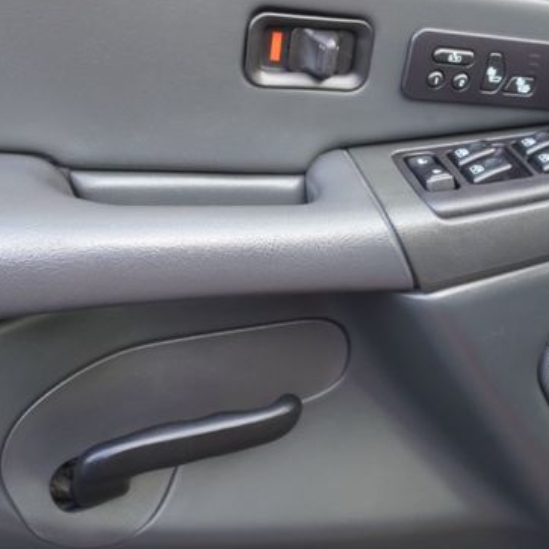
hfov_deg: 38.4
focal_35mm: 43
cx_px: 413
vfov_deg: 39.3
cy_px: 231
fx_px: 767
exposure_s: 1/60
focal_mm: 19
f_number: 4
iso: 500
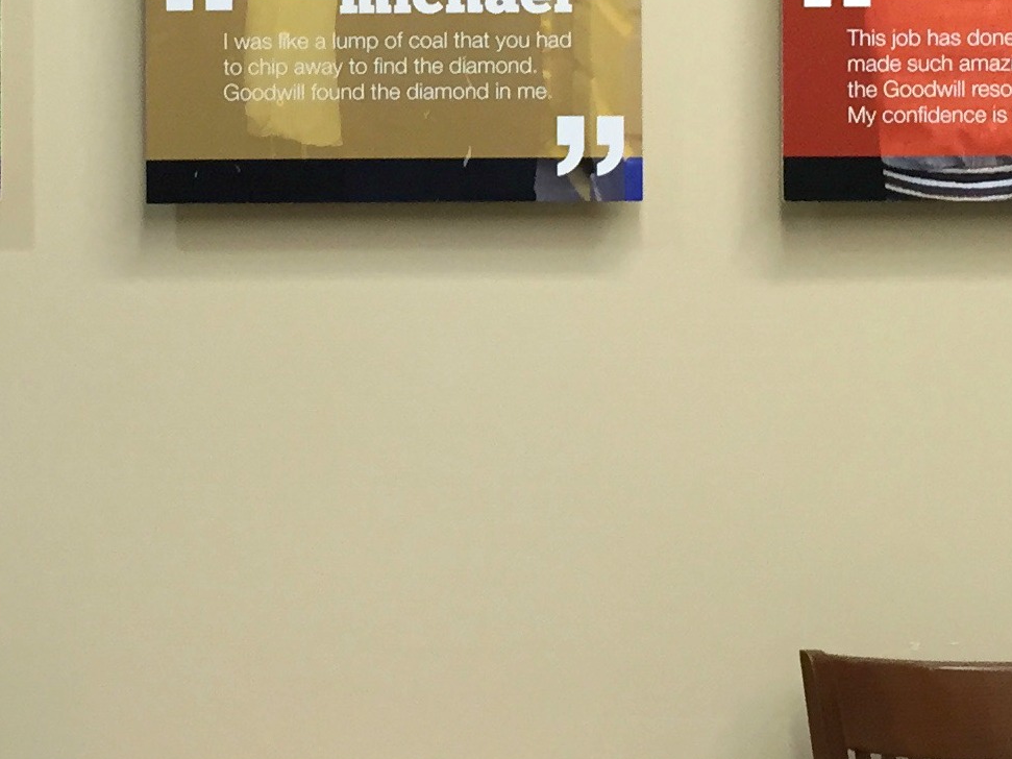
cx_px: 0
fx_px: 1900
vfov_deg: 22.0
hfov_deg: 28.0
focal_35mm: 65
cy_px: 53
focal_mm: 4.15
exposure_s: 1/30
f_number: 2.2
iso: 64
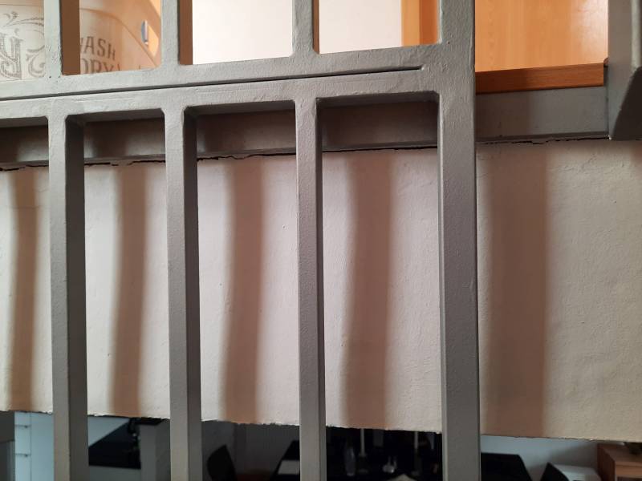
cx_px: 321
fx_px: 464
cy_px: 240
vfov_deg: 54.9
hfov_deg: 69.4
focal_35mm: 25
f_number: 2
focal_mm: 4.6
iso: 160
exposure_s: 1/50
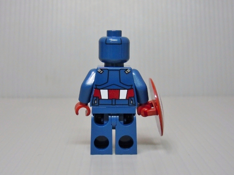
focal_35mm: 39
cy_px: 88
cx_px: 117
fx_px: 263
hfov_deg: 47.9
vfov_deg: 36.7
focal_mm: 7.1
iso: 200
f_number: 3.7
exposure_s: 1/10
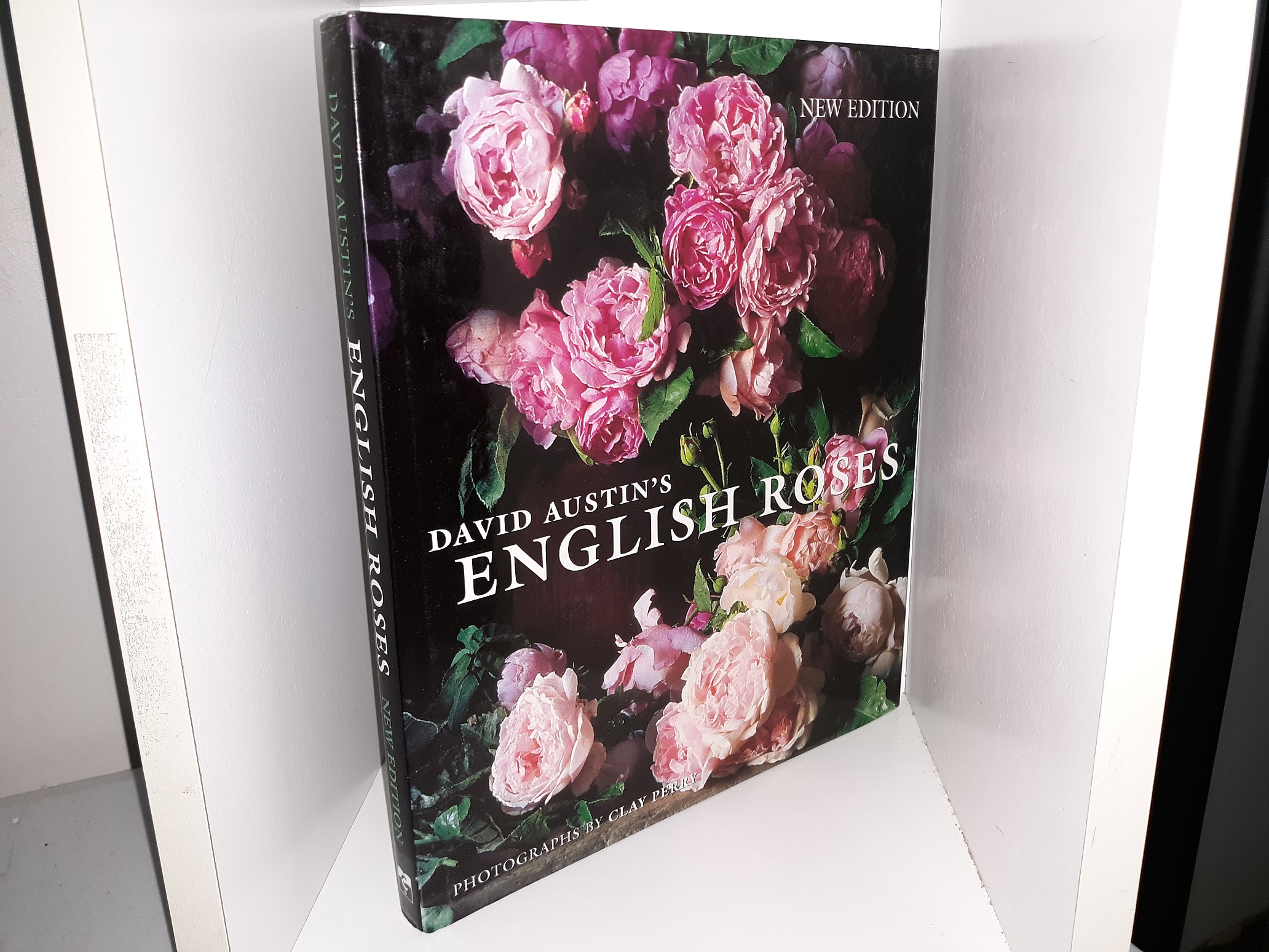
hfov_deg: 63.4
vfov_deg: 49.7
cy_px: 476
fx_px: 1026
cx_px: 634
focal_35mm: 28
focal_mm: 3.7
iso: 64
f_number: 1.7
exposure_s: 1/60
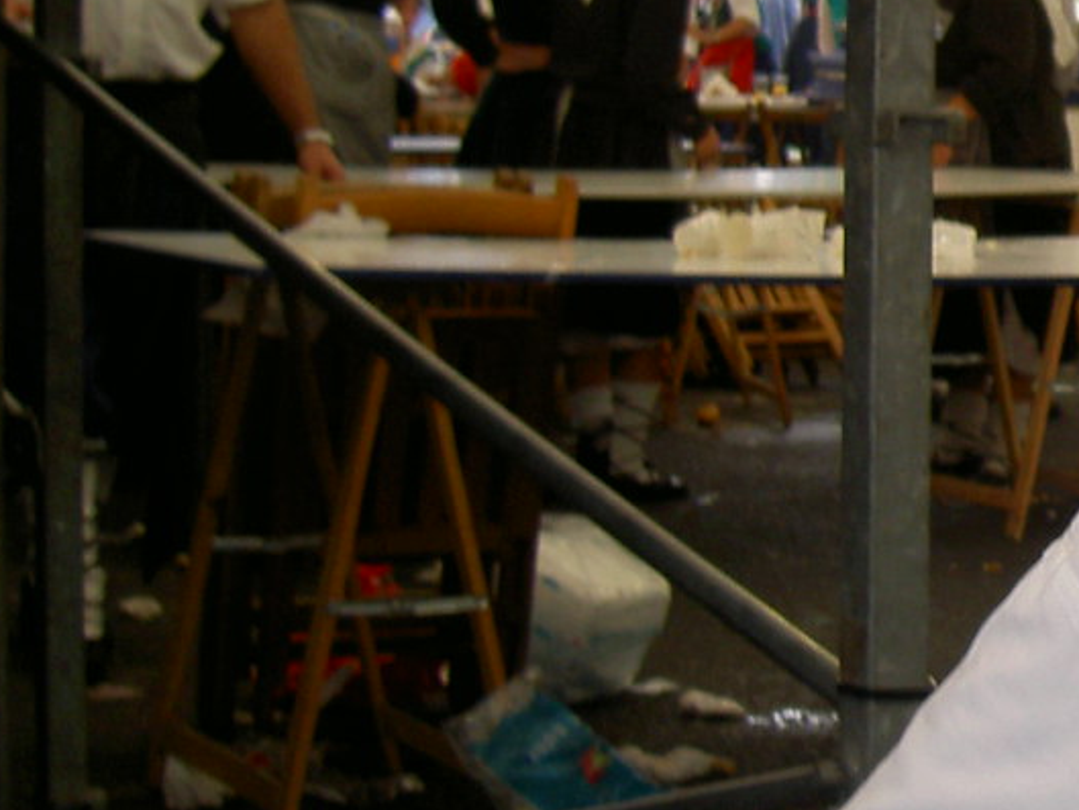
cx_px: 1536
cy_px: 229
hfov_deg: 15.6
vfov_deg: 12.5
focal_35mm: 118
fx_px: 3679
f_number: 2.8
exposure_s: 1/59.5
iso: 100
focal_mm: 8
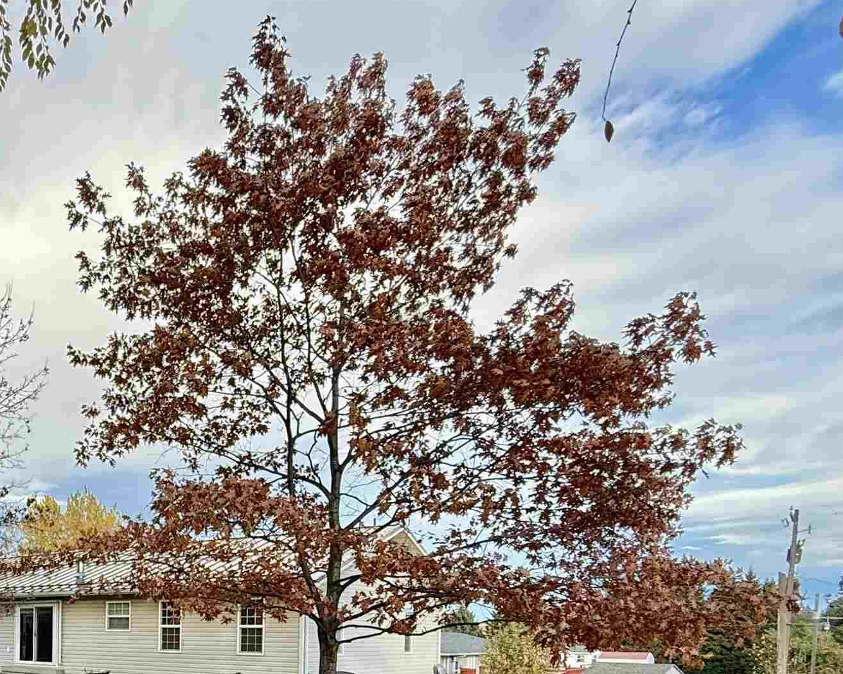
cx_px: -6
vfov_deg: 40.8
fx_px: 798
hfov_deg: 46.3
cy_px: 654
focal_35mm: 32
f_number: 2.2
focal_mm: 2.22
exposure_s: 1/564
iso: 50
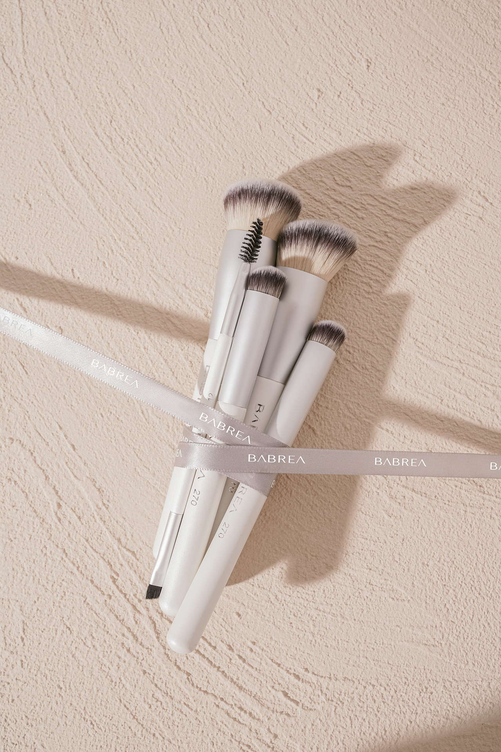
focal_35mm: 37
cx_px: 250
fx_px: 772
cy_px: 376
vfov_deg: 51.9
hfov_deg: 36.0
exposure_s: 1/100
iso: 100
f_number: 7.1
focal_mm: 37
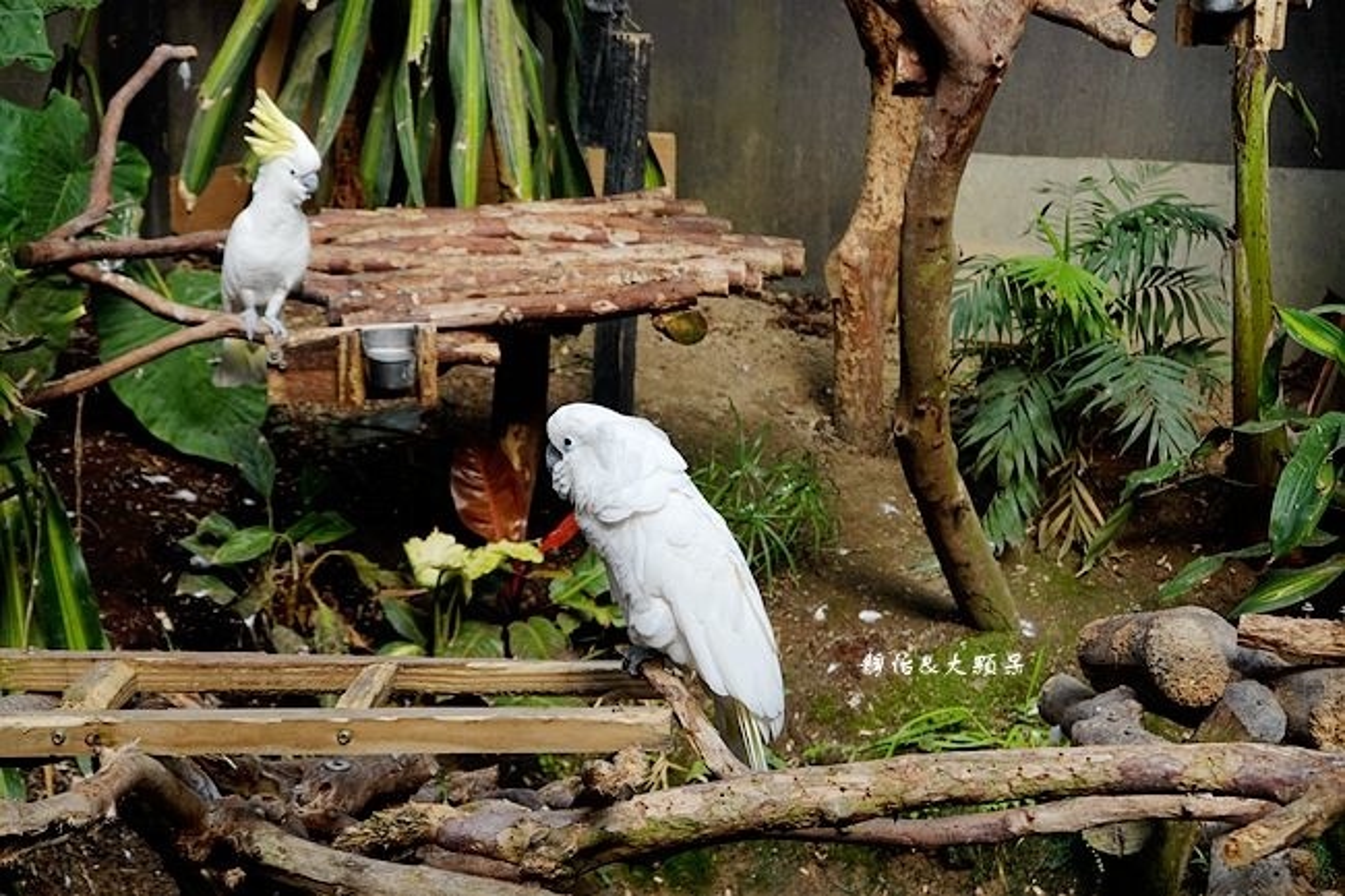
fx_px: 2913
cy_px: 448
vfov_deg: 17.5
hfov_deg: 26.0
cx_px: 672
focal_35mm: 78
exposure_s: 1/250
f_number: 4
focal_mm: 28.54
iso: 125
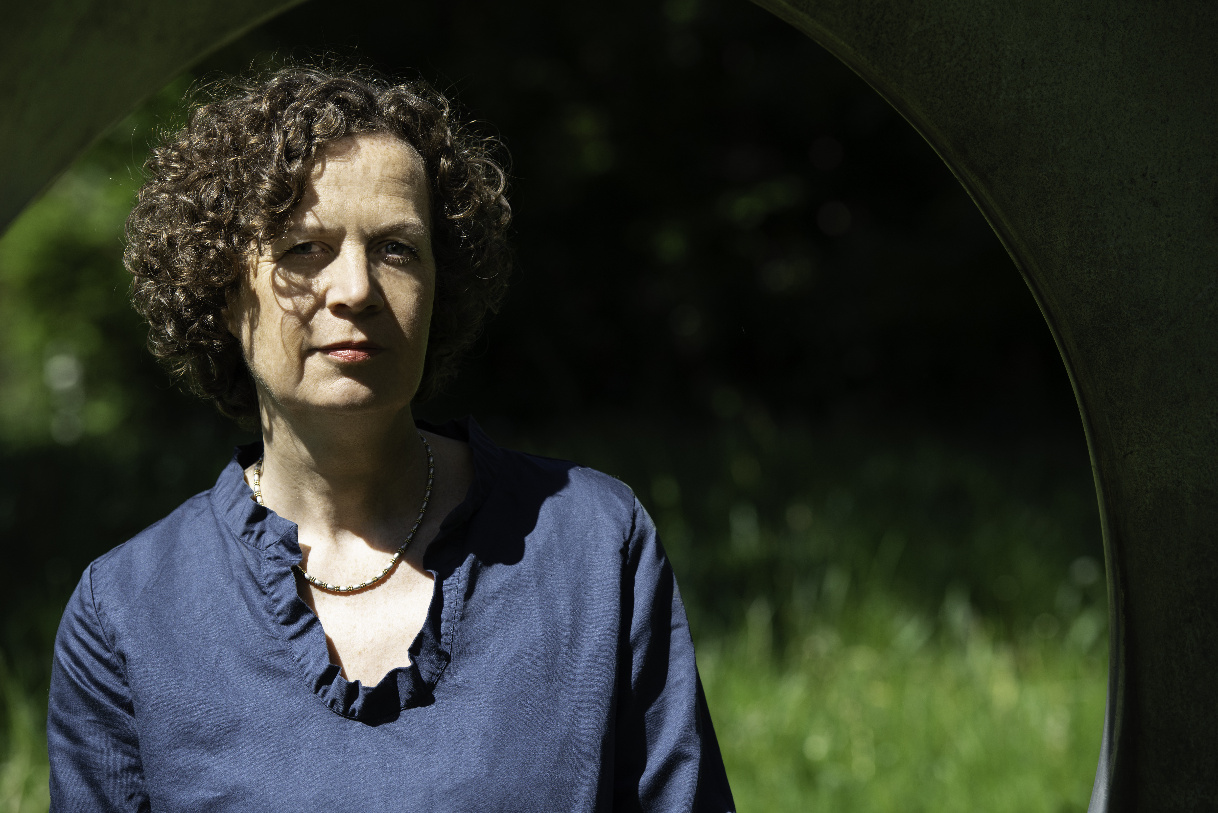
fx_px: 4399
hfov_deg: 15.8
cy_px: 406
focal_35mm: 130
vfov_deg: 10.6
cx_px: 609
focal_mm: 130
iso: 100
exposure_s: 1/500
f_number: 5
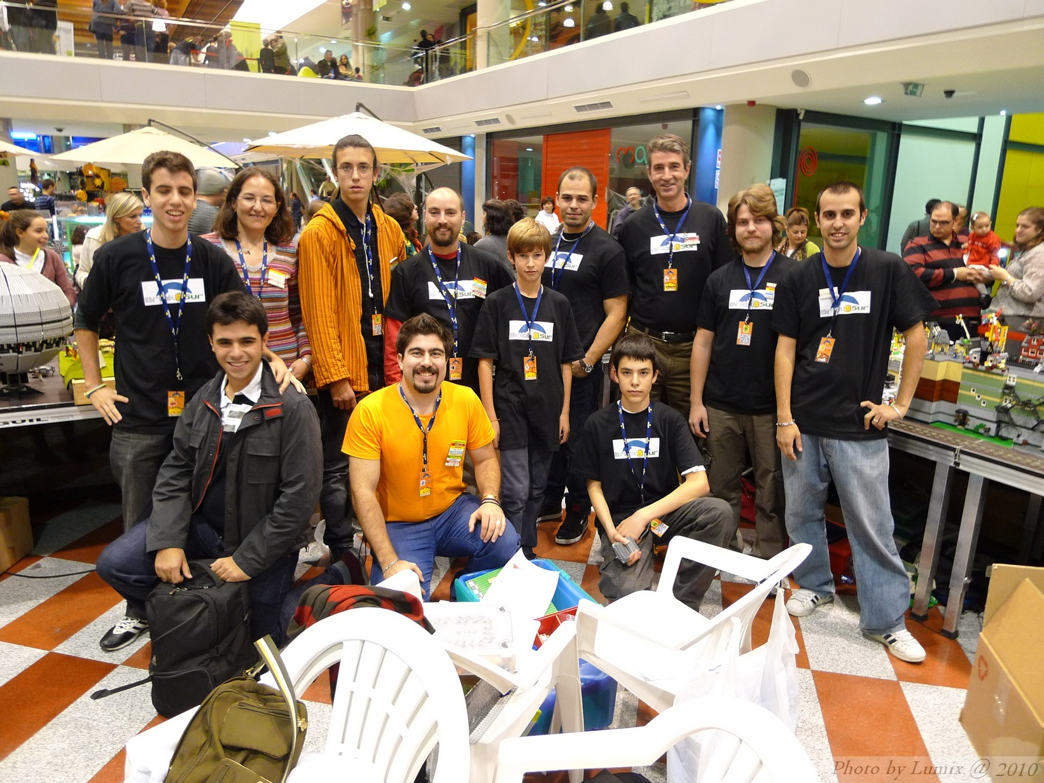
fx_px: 724
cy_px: 392
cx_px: 522
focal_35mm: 24
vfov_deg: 56.8
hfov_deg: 71.6
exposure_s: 1/10
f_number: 2
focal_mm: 5.1
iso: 200
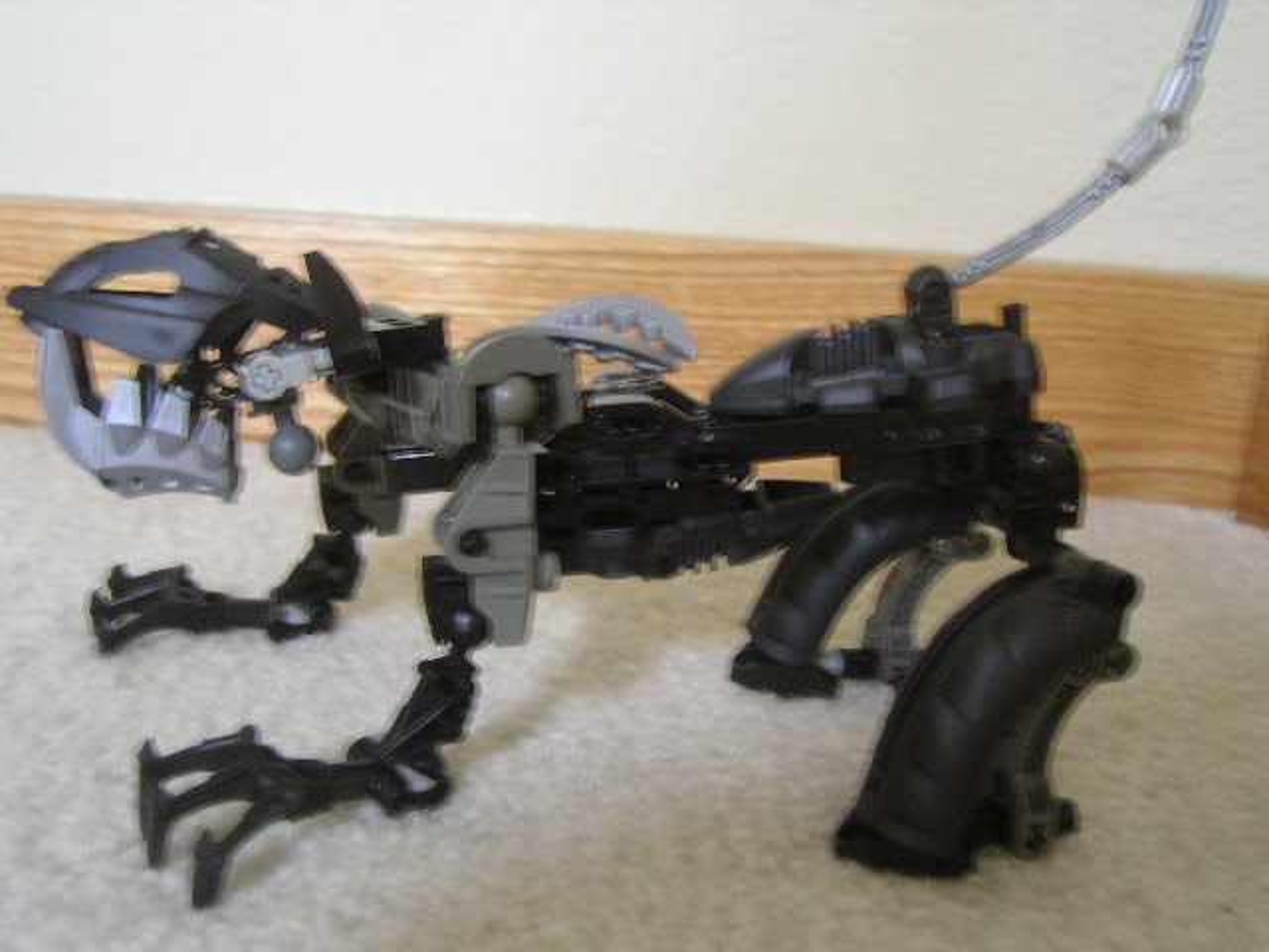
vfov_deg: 39.7
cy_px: 476
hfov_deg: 51.4
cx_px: 634
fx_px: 1320
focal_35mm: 36
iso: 100
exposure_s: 1/5
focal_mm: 5.6
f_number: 2.8
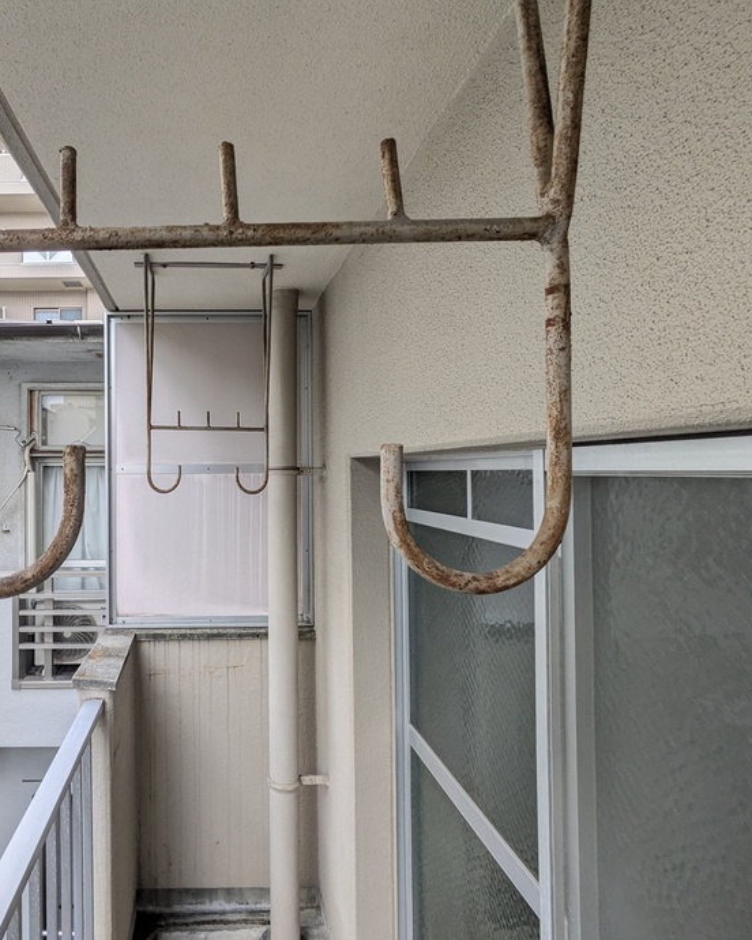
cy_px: 465
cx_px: 214
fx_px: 529
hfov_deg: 67.5
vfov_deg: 83.3
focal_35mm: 19
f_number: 2.2
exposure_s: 1/120
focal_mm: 1.83
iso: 81
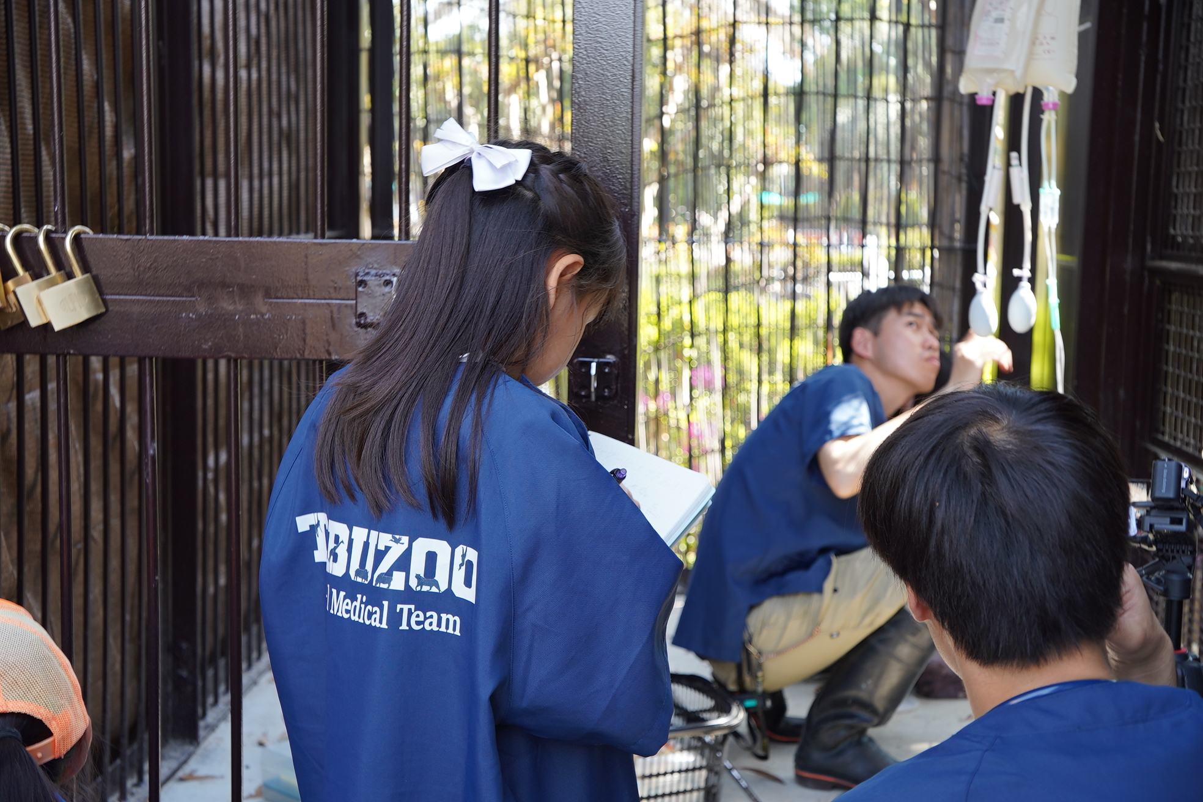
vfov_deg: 28.1
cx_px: 602
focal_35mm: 48
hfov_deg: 41.1
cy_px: 401
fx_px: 1604
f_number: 4
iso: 160
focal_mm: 32
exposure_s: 1/60
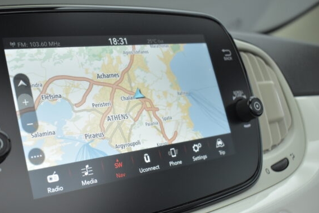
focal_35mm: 47
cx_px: 106
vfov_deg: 28.8
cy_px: 125
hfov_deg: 41.6
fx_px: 414
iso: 1600
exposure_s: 1/250
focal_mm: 23
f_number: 3.8
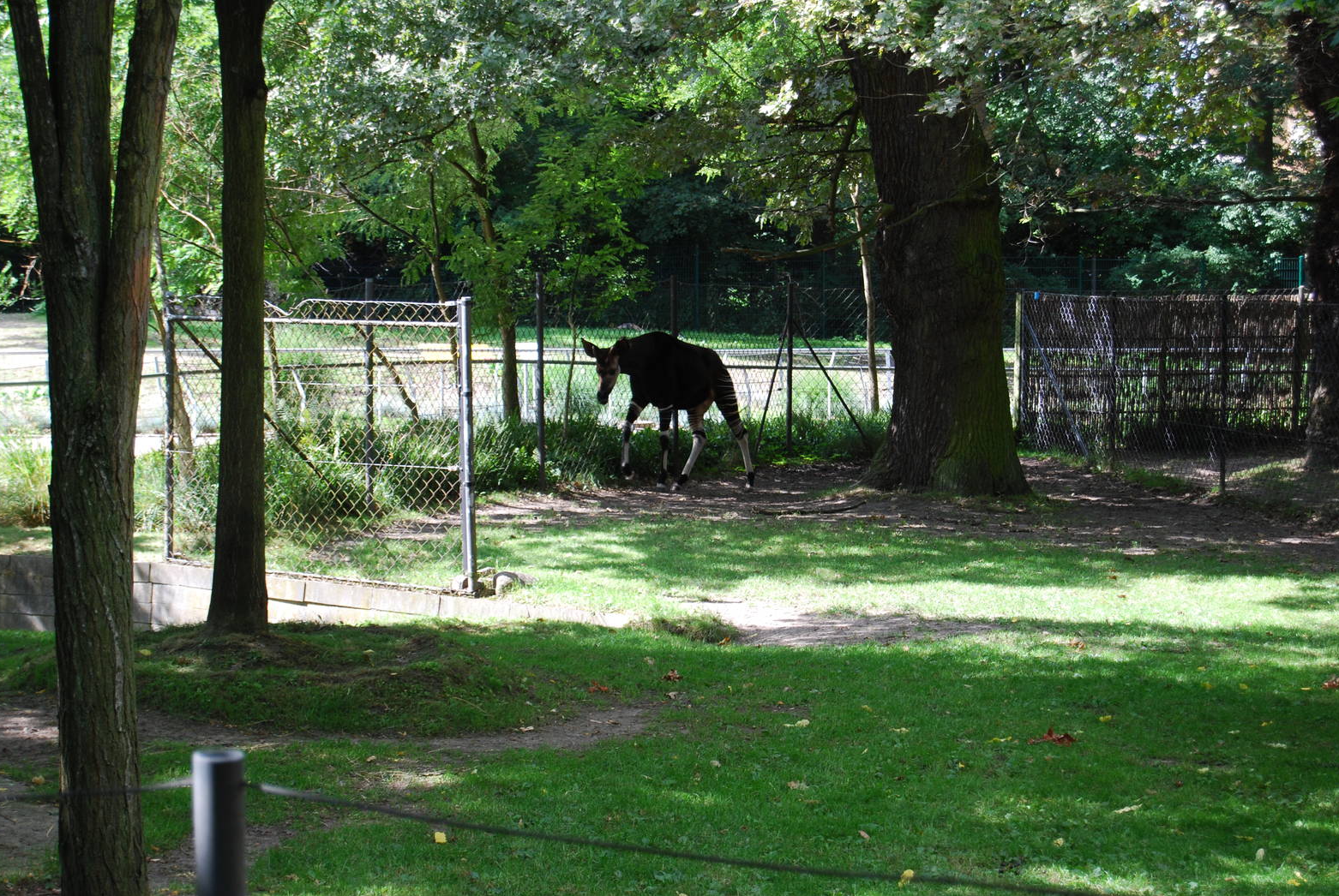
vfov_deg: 16.2
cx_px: 676
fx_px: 3147
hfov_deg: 24.0
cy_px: 438
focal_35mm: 85
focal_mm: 55
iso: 200
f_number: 5.6
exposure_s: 1/100
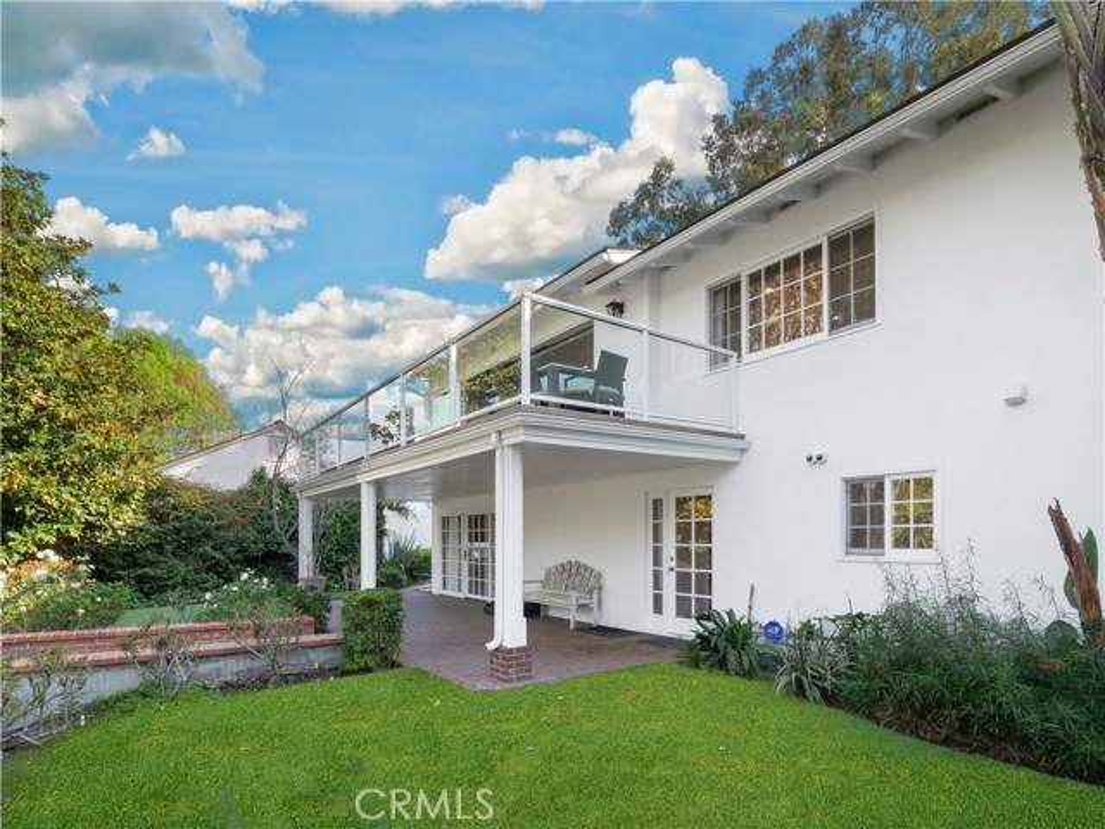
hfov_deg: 94.5
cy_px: 414
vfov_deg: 78.1
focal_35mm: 16
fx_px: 511
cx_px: 552
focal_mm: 8
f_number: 11
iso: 320
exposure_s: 1/40
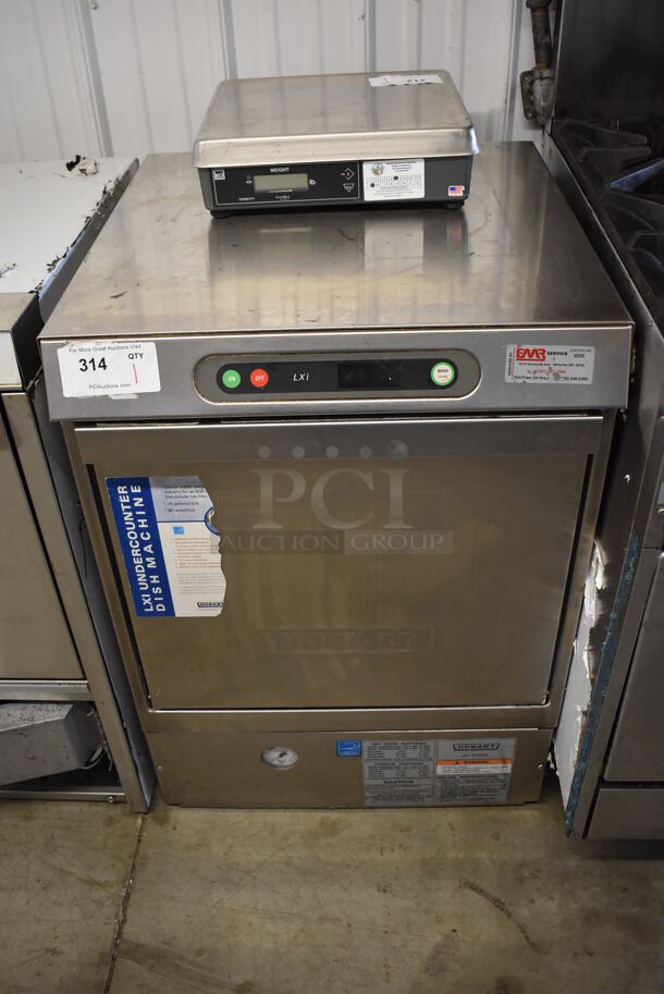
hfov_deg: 41.8
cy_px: 497
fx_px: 870
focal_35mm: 32
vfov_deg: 59.5
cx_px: 332
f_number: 3.8
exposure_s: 1/125
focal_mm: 21
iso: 1600
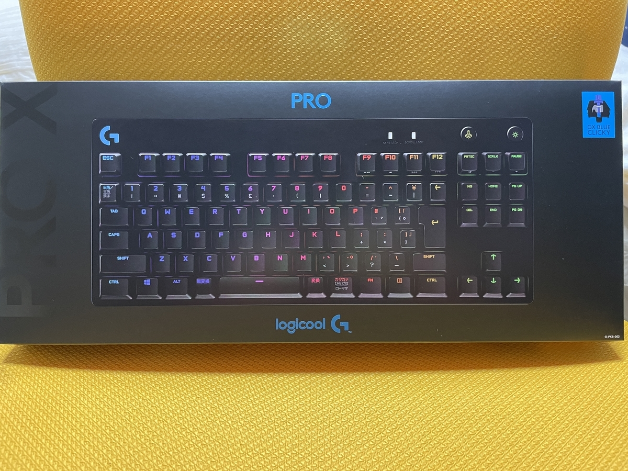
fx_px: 472
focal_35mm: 26
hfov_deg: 67.3
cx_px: 314
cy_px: 236
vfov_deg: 53.1
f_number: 1.6
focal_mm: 4.2
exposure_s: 1/33
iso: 400
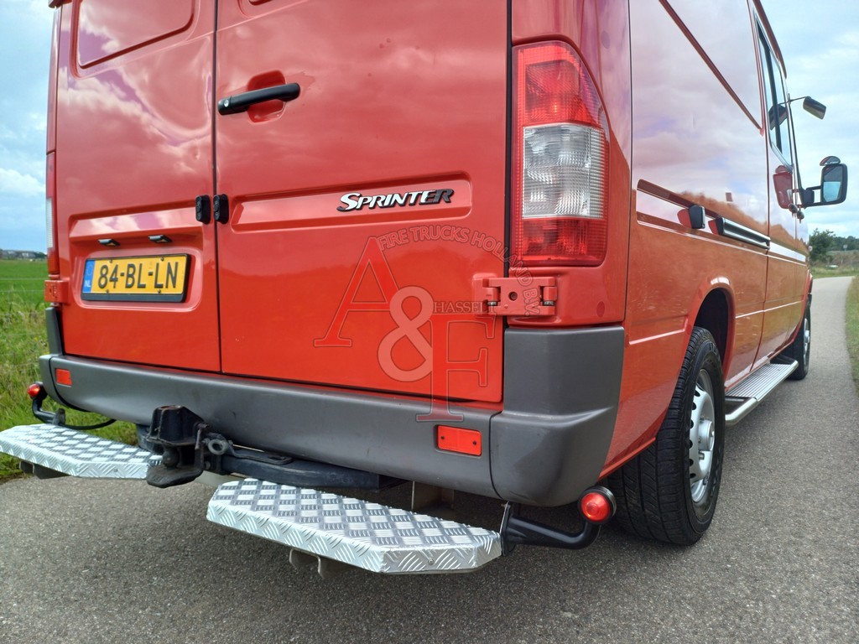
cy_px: 322
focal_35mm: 25
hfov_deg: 69.4
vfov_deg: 54.9
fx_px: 620
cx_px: 430
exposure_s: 1/465
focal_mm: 4.65
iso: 50
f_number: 1.8
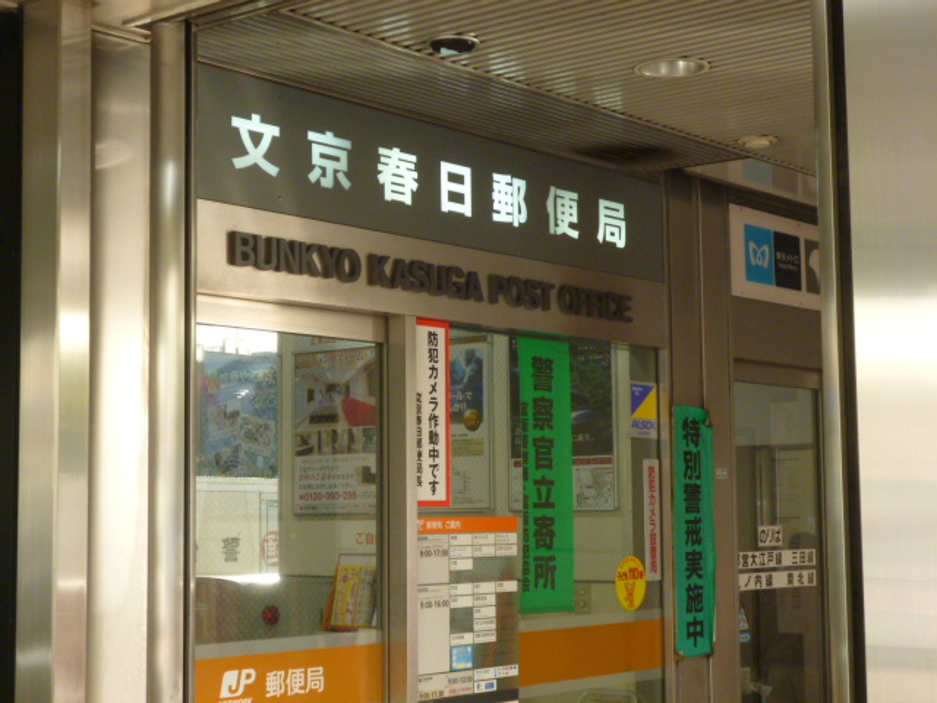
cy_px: 352
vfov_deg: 23.3
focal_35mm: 63
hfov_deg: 30.7
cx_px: 468
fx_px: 1705
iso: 400
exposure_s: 1/80
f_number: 4.7
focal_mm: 11.2
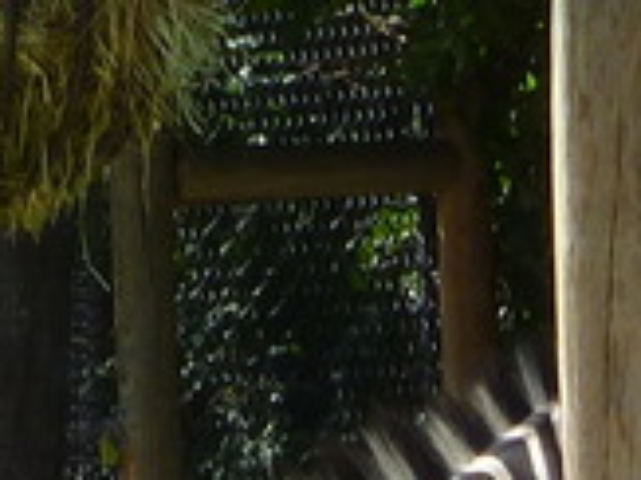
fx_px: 26720
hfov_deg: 1.4
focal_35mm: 1444
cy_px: 567
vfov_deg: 1.0
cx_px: 539
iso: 80
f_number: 5.9
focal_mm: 33
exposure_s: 1/100
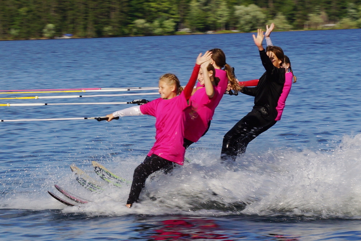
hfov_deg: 29.9
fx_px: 677
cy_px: 120
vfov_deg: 20.2
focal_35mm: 68
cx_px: 180
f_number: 10
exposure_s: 1/125
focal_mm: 45
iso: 100
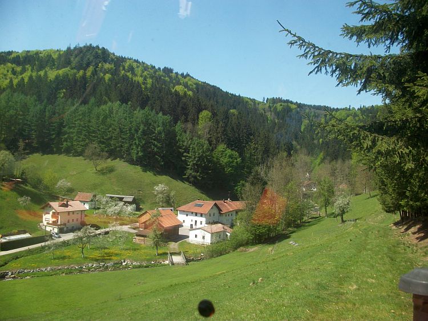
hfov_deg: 58.3
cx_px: 214
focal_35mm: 31
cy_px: 160
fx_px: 383
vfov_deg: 45.5
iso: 80
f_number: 8.8
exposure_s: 1/81.5
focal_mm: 5.7
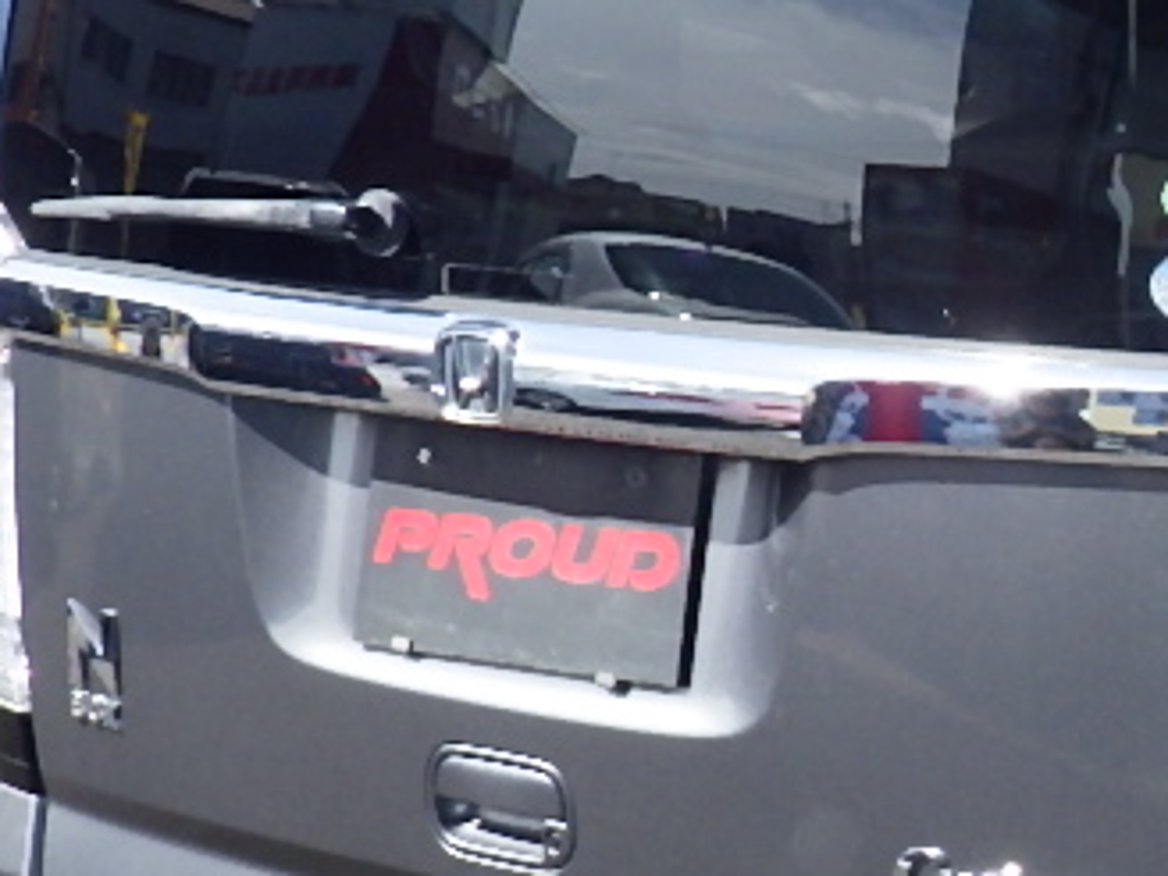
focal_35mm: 106
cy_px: 591
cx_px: 1392
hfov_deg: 17.7
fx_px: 3577
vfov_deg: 13.9
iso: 250
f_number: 4.6
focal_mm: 6.1
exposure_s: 1/640
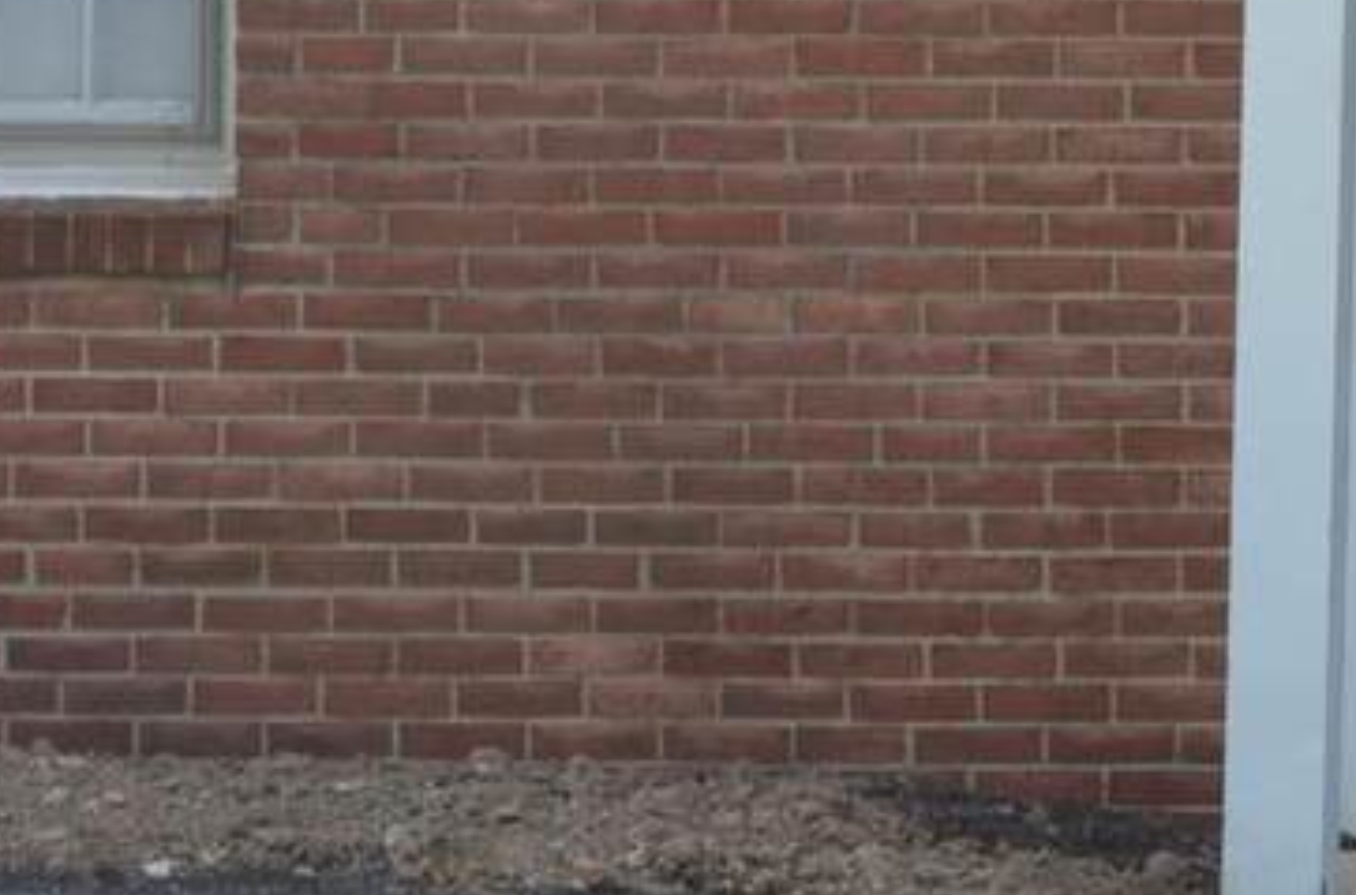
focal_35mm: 239
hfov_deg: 8.4
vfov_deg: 5.7
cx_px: 2221
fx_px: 8966
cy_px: -28
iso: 200
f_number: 7.1
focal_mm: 45
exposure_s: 1/200
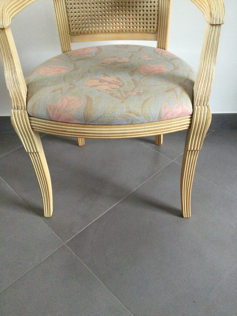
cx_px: 118
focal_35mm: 31
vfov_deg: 58.4
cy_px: 158
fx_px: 283
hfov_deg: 45.4
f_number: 2.4
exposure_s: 1/33
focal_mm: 3.3
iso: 160
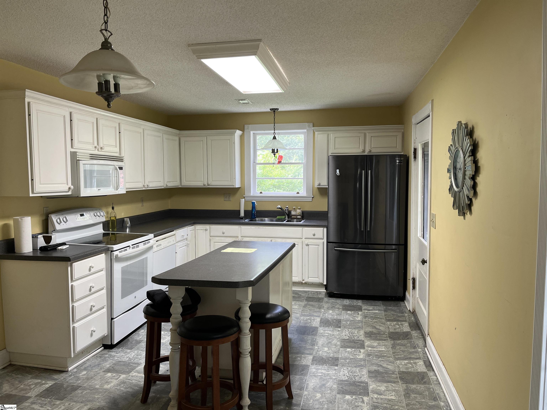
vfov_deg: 53.1
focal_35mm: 26
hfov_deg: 67.3
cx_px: 274
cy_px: 205
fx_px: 411
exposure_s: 1/60
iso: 80
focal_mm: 5.1
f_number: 1.6
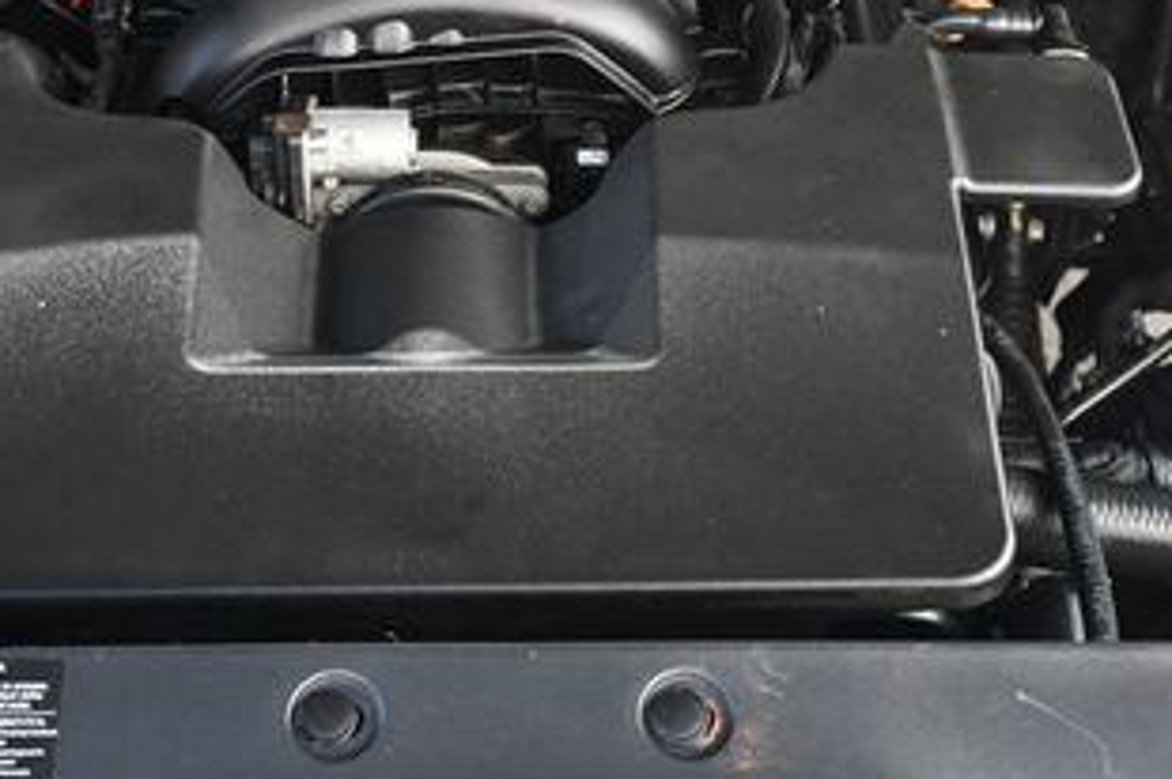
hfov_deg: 31.6
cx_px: 514
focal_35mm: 64
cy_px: 295
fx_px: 2067
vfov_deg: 21.3
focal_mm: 20.5
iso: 400
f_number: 3.8
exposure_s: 1/125
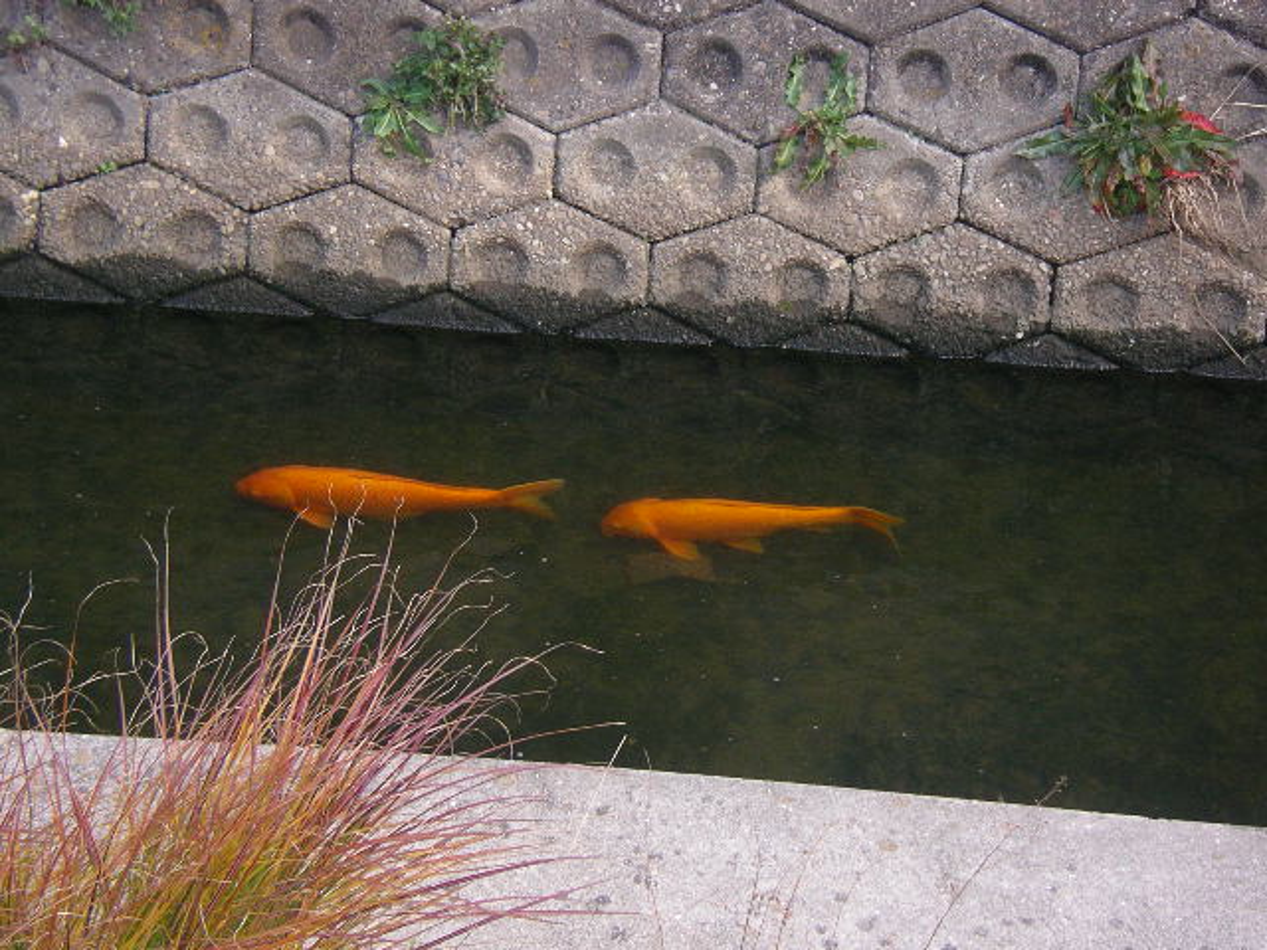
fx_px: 3148
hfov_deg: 22.8
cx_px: 634
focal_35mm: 86
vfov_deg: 17.2
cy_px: 475
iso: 100
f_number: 3.7
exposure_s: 1/125
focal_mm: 13.3
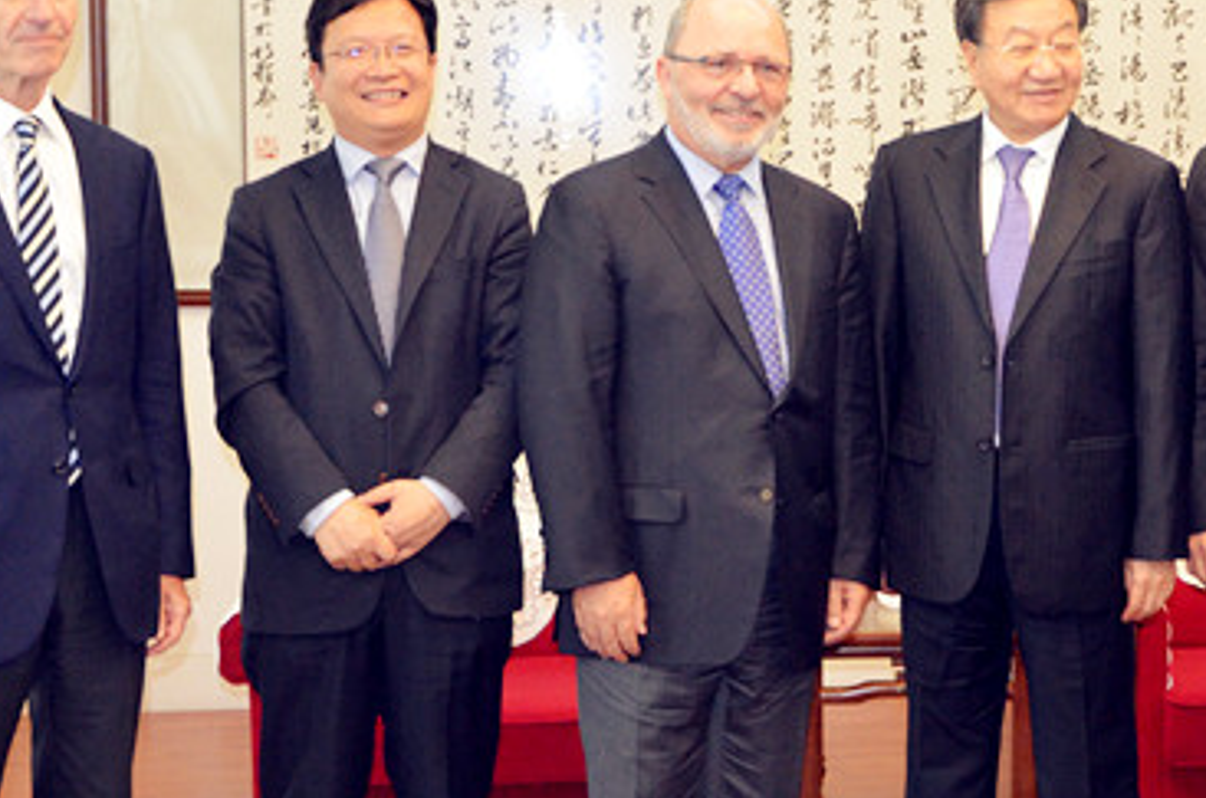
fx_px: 2841
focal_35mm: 85
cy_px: 363
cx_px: 1002
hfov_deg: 23.5
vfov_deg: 16.0
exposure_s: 1/60
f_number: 4
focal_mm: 26
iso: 2500
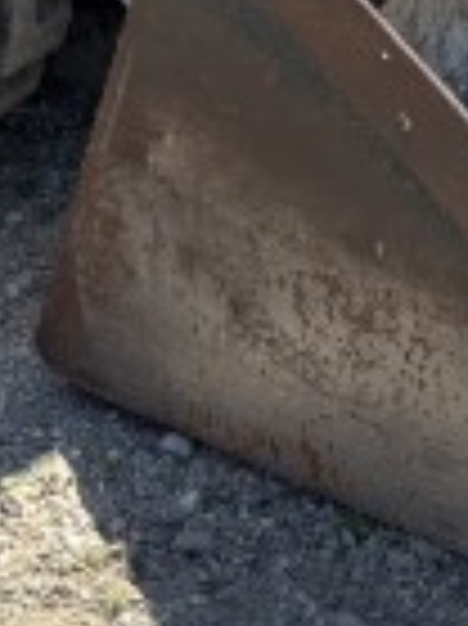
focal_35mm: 150
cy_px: -500
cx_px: 99
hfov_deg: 9.9
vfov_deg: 12.1
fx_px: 2708
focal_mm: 5.96
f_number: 1.6
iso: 50
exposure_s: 1/1178
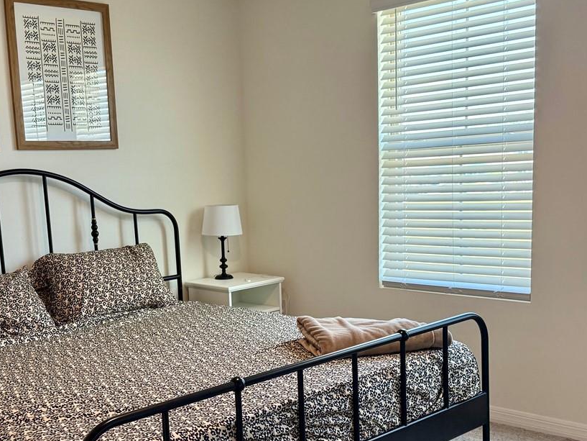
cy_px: 288
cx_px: 234
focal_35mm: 47
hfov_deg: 40.2
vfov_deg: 30.7
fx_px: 797
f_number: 1.78
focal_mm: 6.76
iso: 250
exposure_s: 1/120
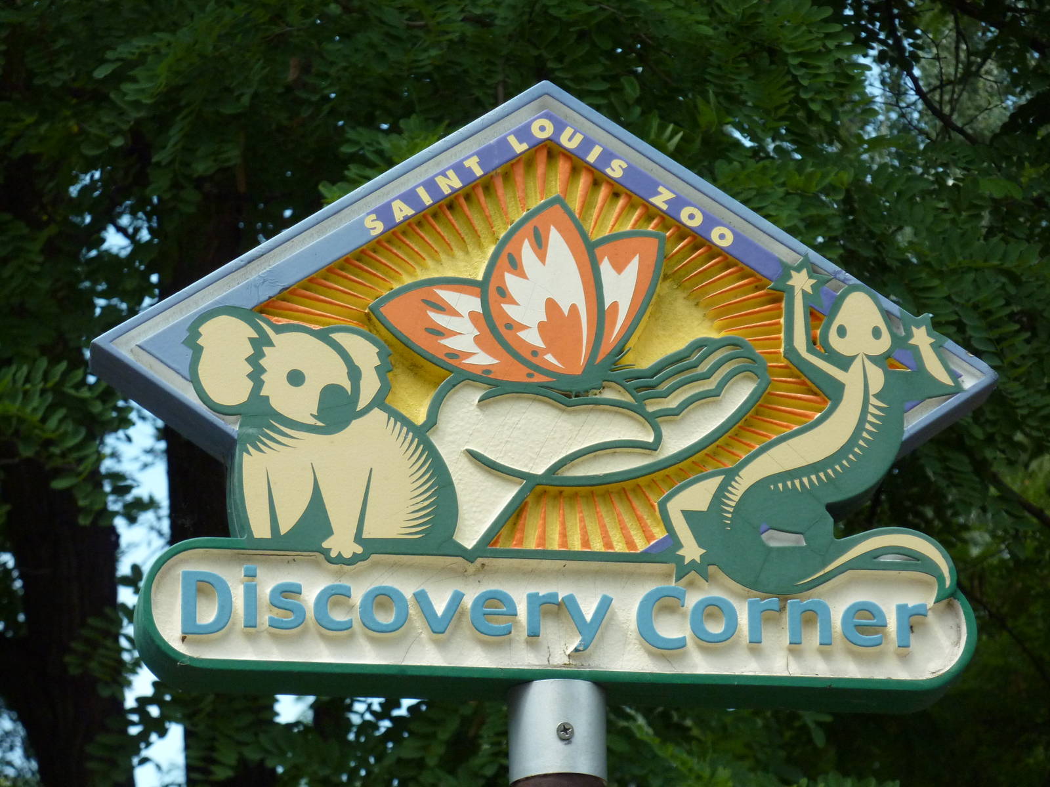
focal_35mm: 158
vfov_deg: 9.4
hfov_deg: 12.5
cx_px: 525
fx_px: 4793
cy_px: 394
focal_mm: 25.9
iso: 250
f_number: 4.5
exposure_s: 1/500
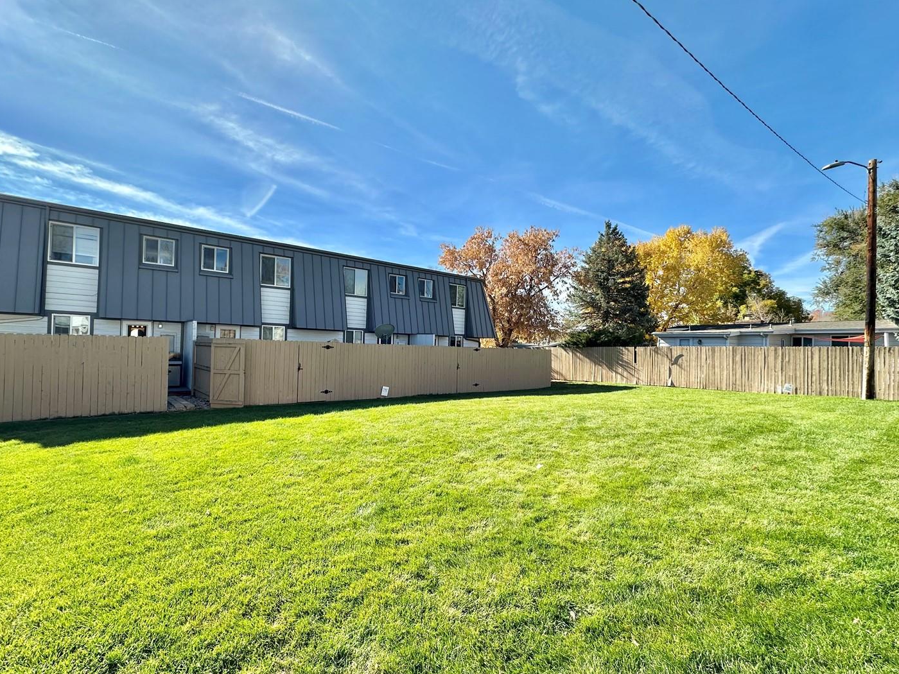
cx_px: 417
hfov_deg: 94.3
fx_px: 416
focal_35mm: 16
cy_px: 343
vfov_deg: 78.1
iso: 40
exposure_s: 1/1195
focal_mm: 2.22
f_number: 2.2
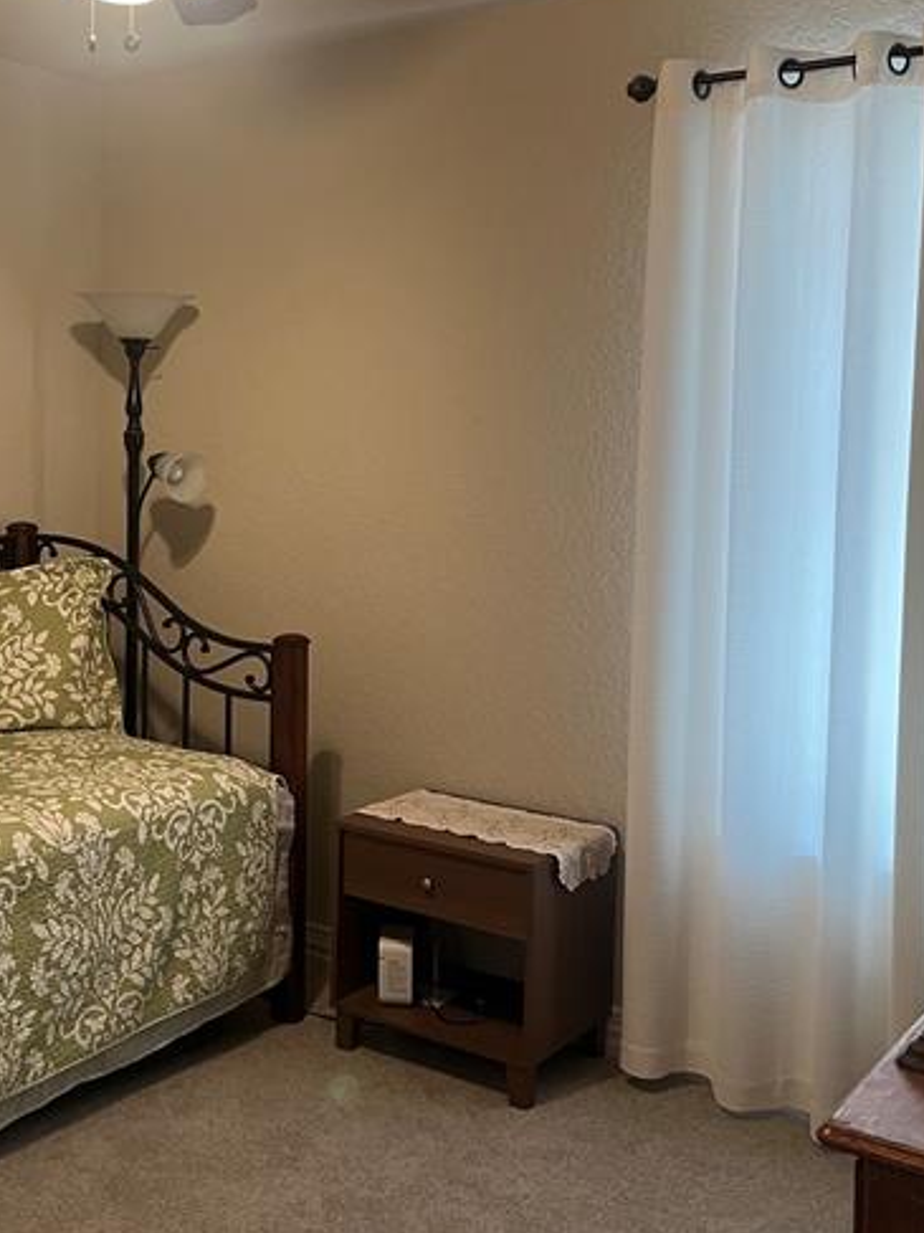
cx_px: 263
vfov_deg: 45.5
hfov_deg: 34.6
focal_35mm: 41
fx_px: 1460
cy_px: 491
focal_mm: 5.7
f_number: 1.5
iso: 250
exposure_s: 1/60
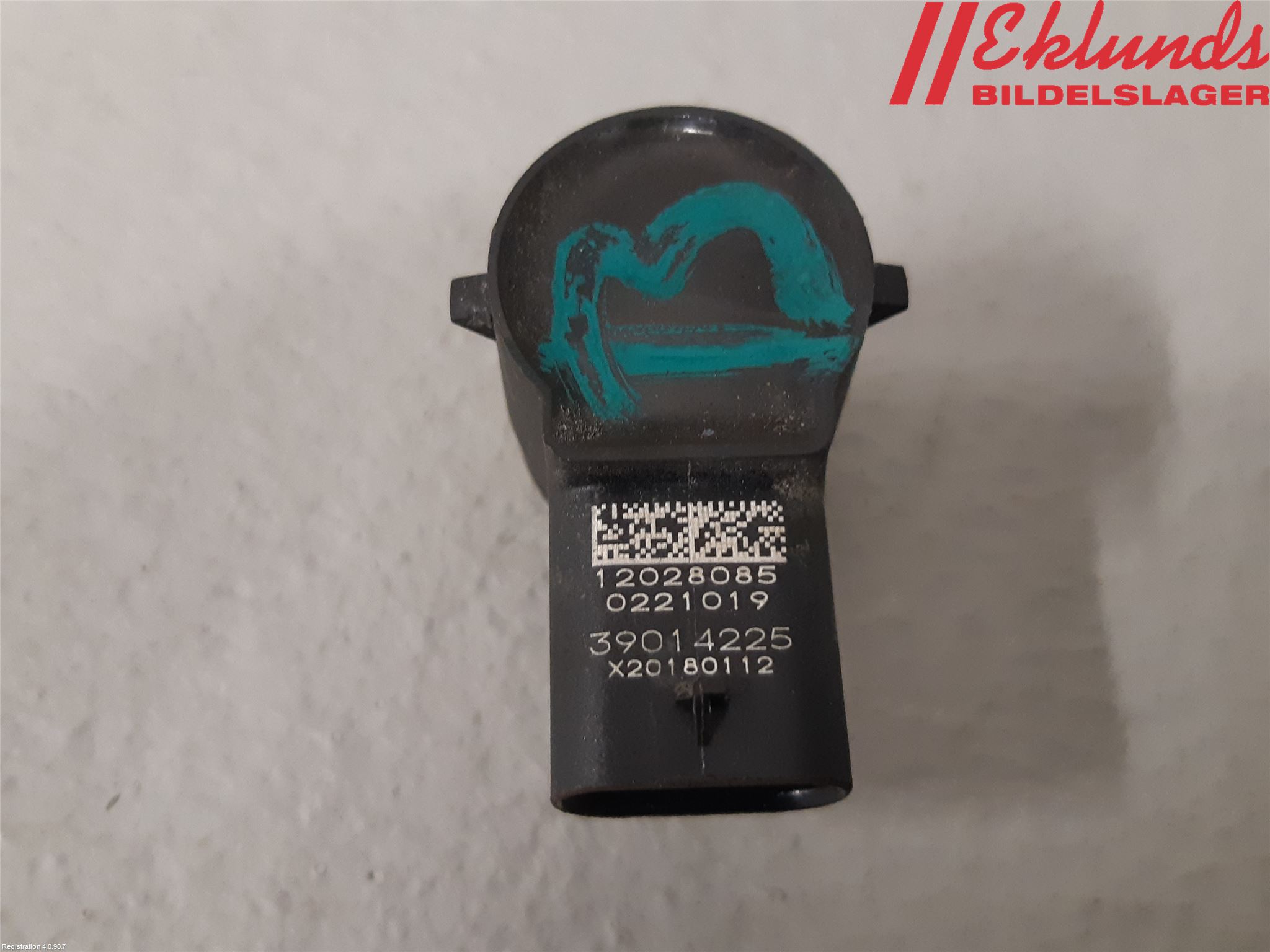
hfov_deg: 67.3
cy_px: 476
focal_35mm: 26
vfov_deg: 53.1
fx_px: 954
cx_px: 635
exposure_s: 1/33
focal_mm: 3.93
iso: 250
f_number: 1.7
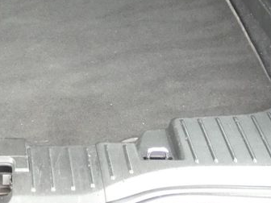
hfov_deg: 14.6
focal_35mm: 131
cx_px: -40
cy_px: -101
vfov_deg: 10.9
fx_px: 1026
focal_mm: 7.8
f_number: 3.7
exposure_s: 1/80
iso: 640
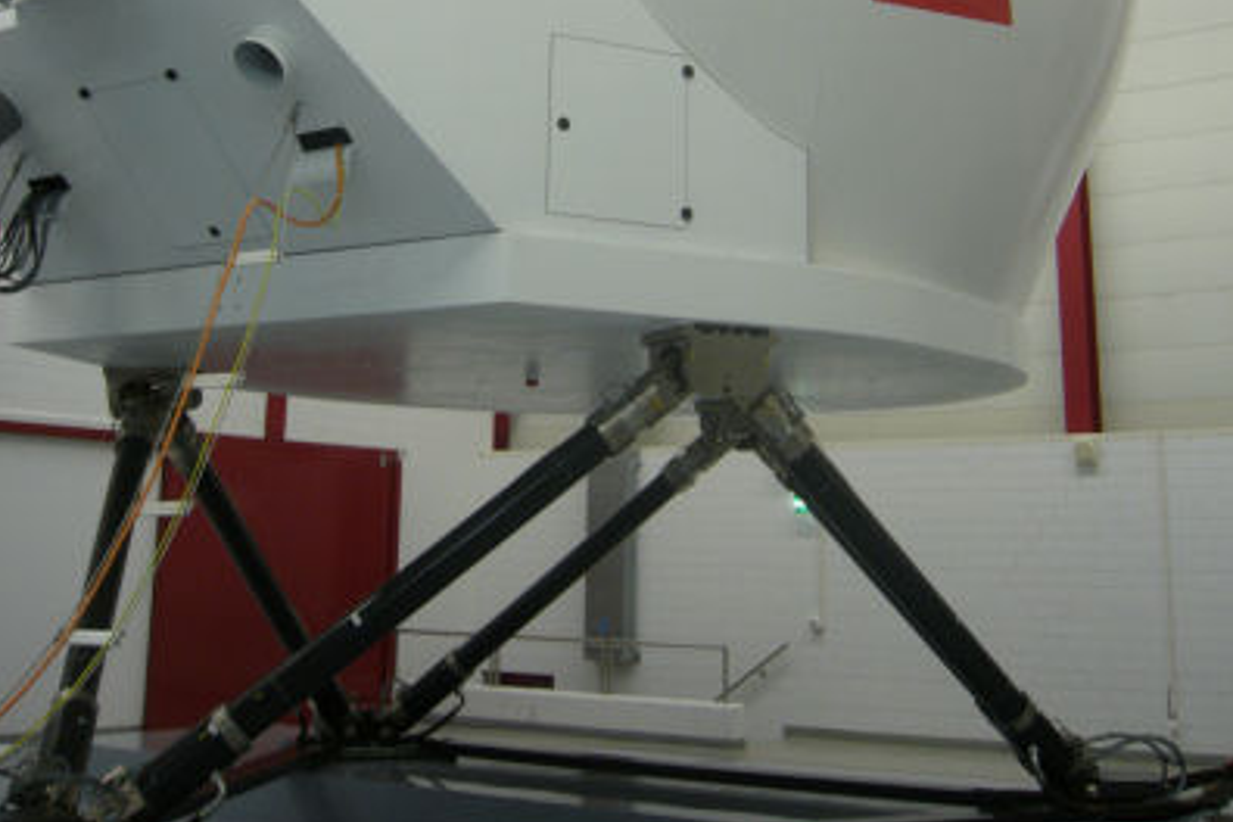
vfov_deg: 26.3
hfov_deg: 40.3
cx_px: 620
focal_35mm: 49
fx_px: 1678
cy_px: 26
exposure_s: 1/20
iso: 100
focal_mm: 5.8
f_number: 2.8
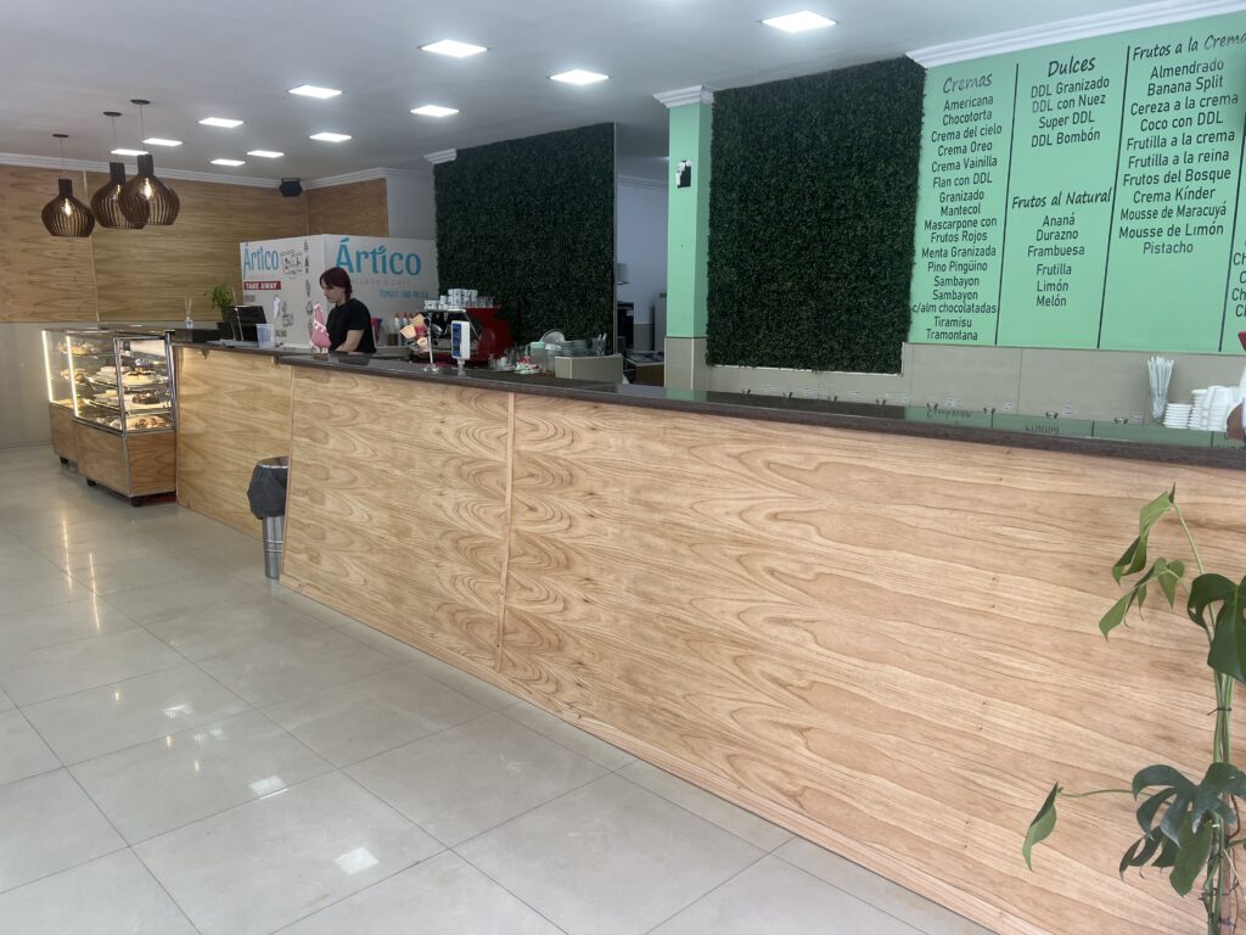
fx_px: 936
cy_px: 468
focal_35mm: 26
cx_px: 623
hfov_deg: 67.3
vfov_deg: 53.1
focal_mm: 5.7
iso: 40
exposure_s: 1/121
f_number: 1.5
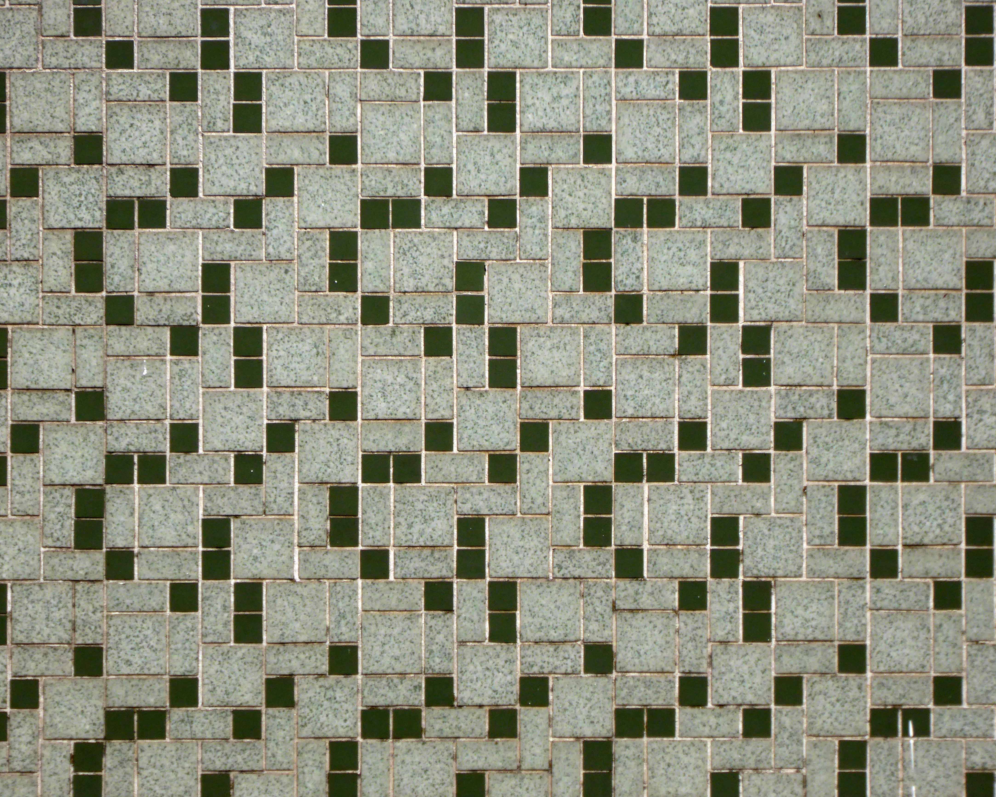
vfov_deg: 3.9
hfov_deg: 4.9
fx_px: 11615
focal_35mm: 394
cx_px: 511
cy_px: 404
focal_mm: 57.7
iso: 100
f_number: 5.9
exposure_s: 1/200
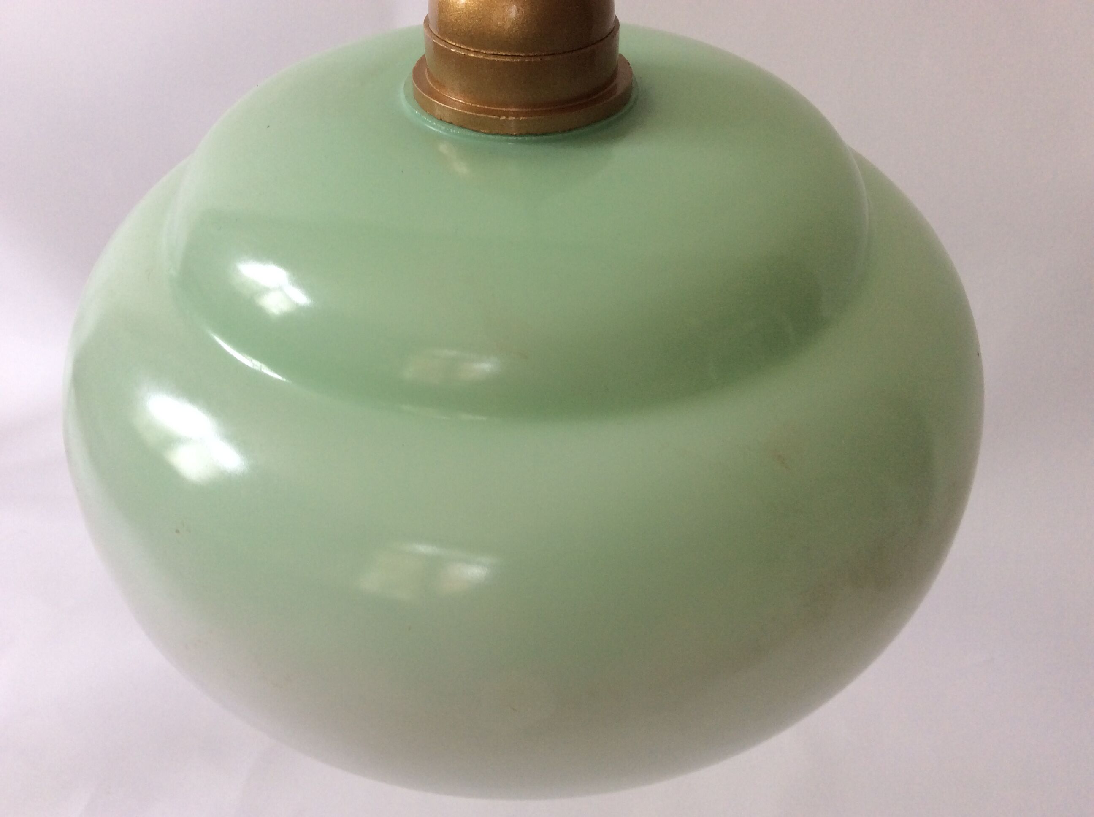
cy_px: 408
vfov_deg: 44.1
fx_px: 1010
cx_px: 547
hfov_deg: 56.9
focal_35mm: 32
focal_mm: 3.3
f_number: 2.4
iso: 40
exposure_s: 1/33
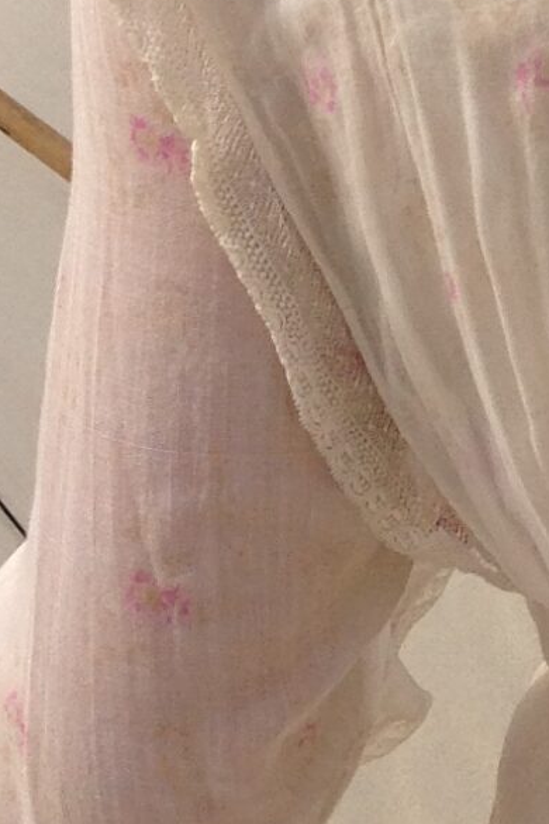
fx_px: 3637
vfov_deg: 12.4
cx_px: 1070
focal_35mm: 159
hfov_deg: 8.2
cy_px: -359
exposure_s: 1/3788
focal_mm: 4.28
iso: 50
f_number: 2.4
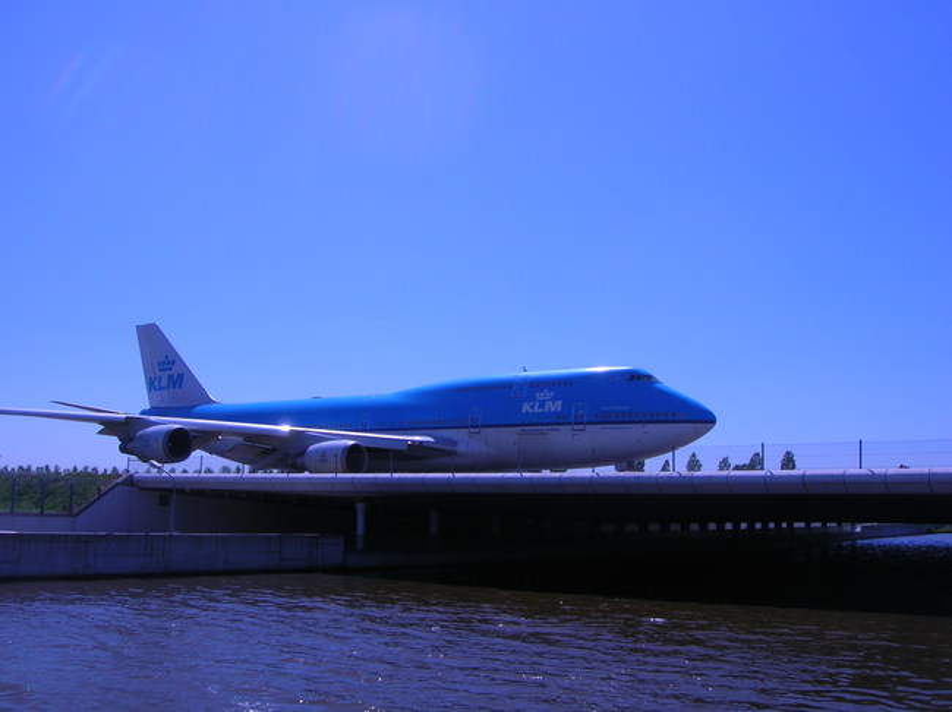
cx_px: 476
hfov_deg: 52.7
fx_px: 961
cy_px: 356
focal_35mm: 35
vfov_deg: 40.6
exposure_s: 1/1000
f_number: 4.9
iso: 50
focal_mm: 5.8
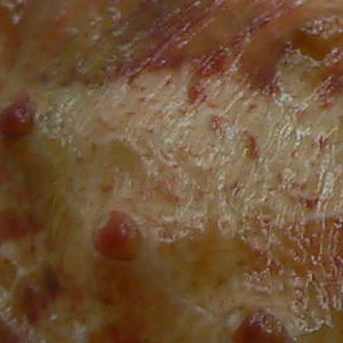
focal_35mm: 226
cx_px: 582
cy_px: 189
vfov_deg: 7.7
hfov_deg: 7.5
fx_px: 2534
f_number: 2.8
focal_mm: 4.6
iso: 80
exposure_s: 1/80
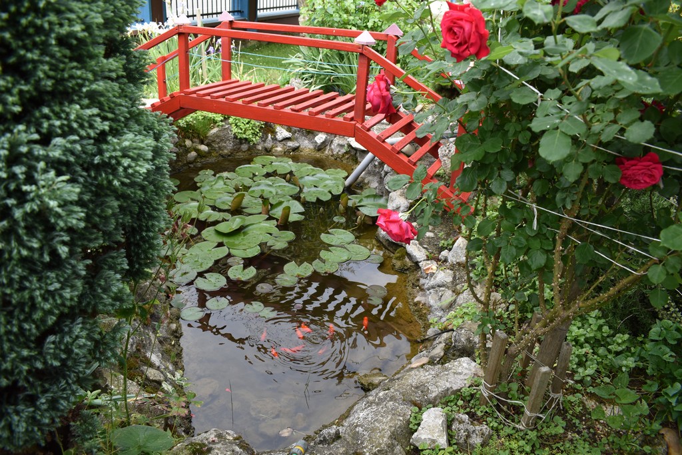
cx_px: 341
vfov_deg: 47.9
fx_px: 512
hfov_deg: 67.4
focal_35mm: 27
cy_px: 228
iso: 220
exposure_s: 1/250
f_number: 5.6
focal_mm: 18
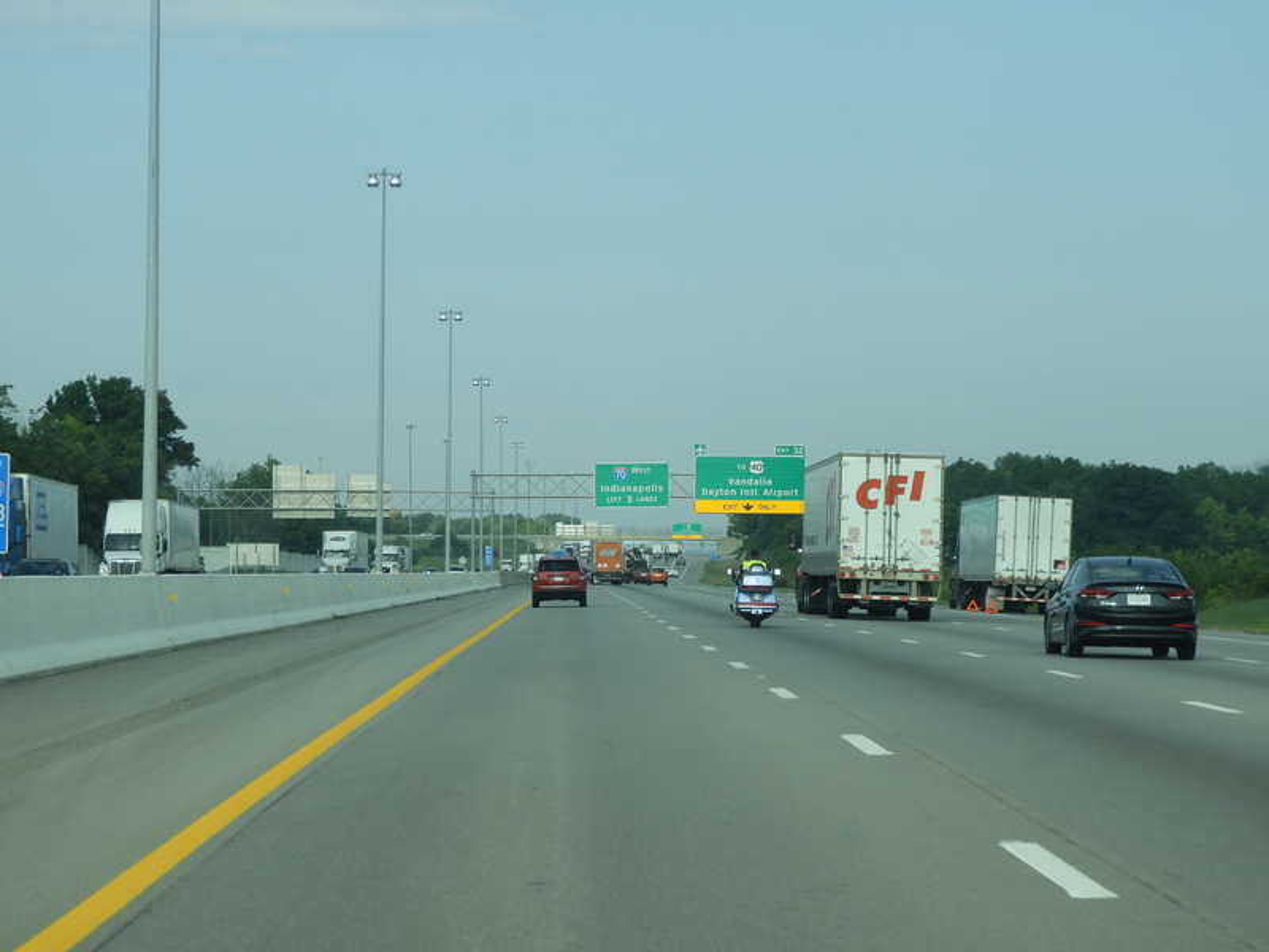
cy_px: 476
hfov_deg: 15.8
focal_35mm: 125
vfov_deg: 11.9
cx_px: 634
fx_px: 4582
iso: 100
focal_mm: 22.4
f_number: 5
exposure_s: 1/400
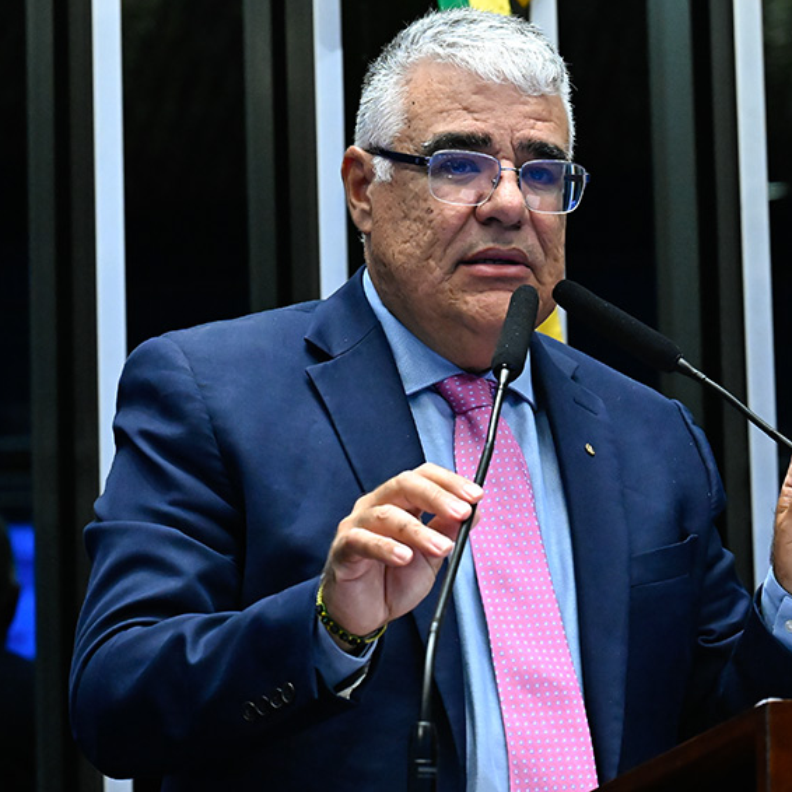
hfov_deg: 10.3
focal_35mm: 170
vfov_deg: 10.3
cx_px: 516
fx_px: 4401
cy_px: 396
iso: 6400
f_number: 5.6
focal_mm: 88
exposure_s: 1/100
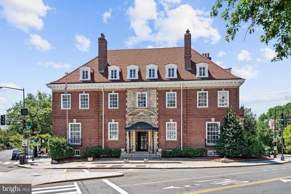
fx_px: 283
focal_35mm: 35
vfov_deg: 37.8
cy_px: 97
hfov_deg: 54.5
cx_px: 146
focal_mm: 35
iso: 100
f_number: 8
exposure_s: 1/250
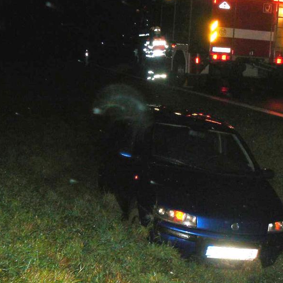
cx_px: 178
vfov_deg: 31.1
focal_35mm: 55
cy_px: 140
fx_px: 509
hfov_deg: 30.9
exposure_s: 1/30
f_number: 2.8
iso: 125
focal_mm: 6
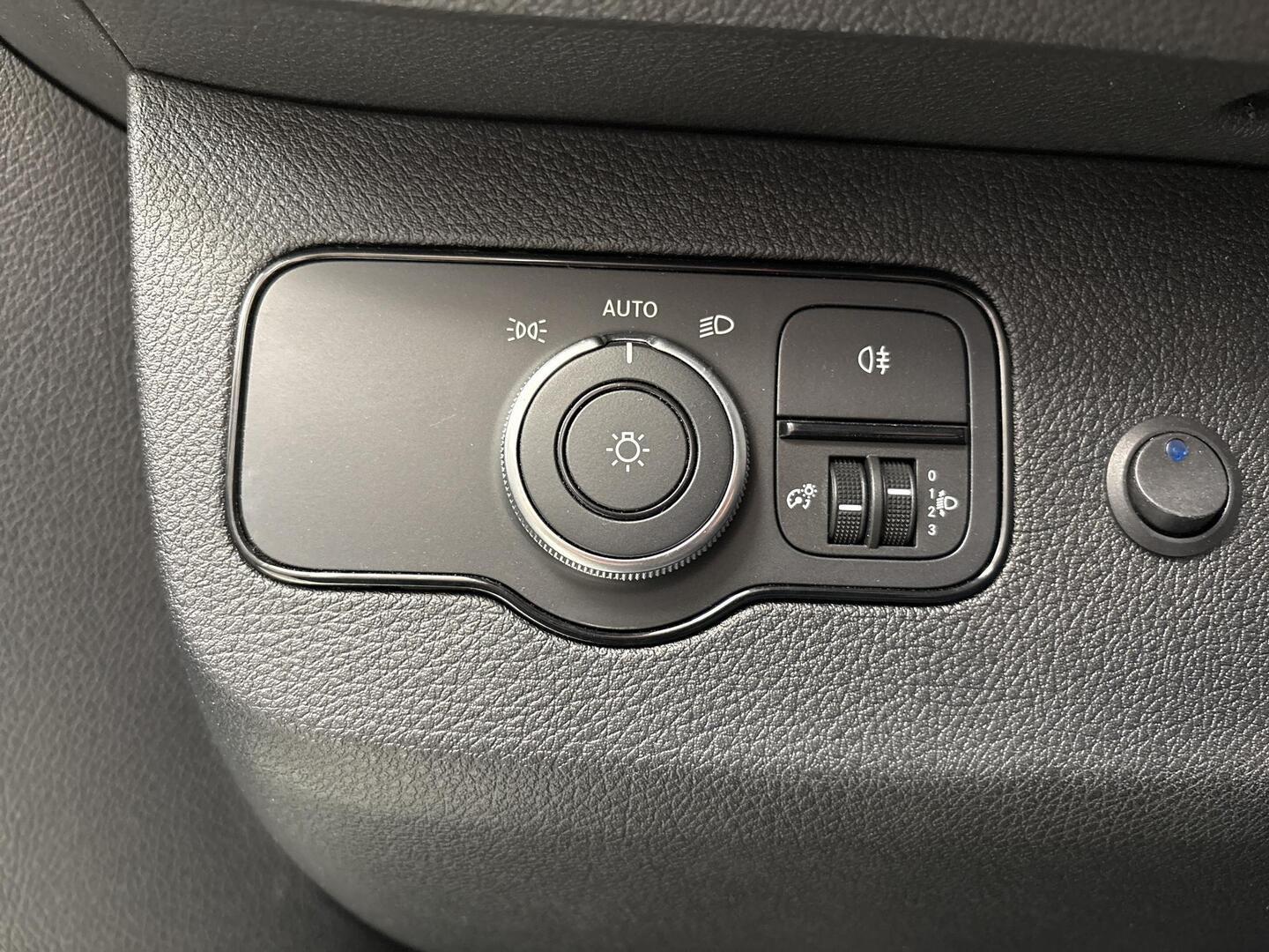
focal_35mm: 26
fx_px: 953
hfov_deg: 67.3
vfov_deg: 53.1
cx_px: 634
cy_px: 476
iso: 640
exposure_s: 1/40
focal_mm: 5.96
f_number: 1.6
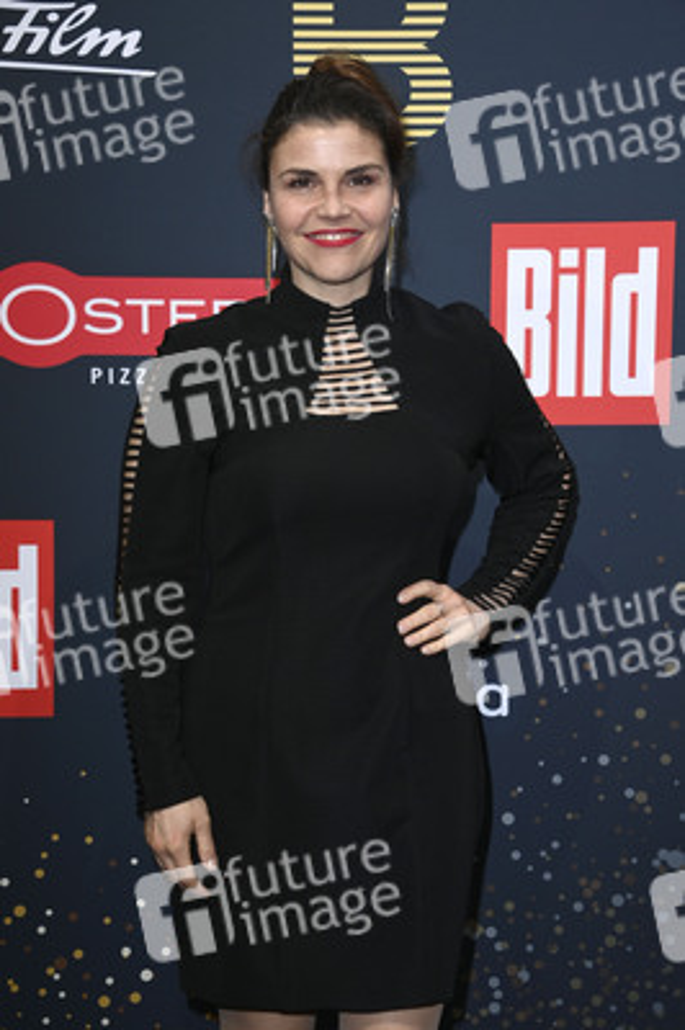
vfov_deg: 28.1
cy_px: 515
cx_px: 342
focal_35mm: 72
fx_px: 2058
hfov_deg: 18.9
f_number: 5.6
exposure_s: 1/250
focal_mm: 72
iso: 320
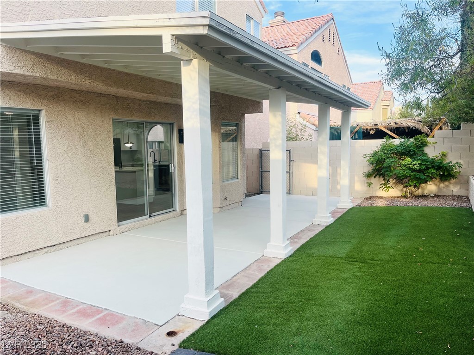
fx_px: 356
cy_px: 178
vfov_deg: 53.1
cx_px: 237
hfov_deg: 67.3
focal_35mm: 26
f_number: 1.6
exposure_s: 1/388
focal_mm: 5.1
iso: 50
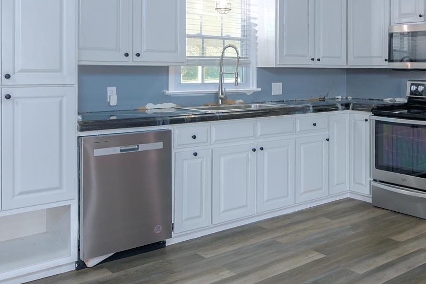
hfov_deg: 49.5
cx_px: 326
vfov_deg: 34.8
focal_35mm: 37
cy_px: 57
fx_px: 438
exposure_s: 1/125
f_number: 7.1
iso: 320
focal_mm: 11
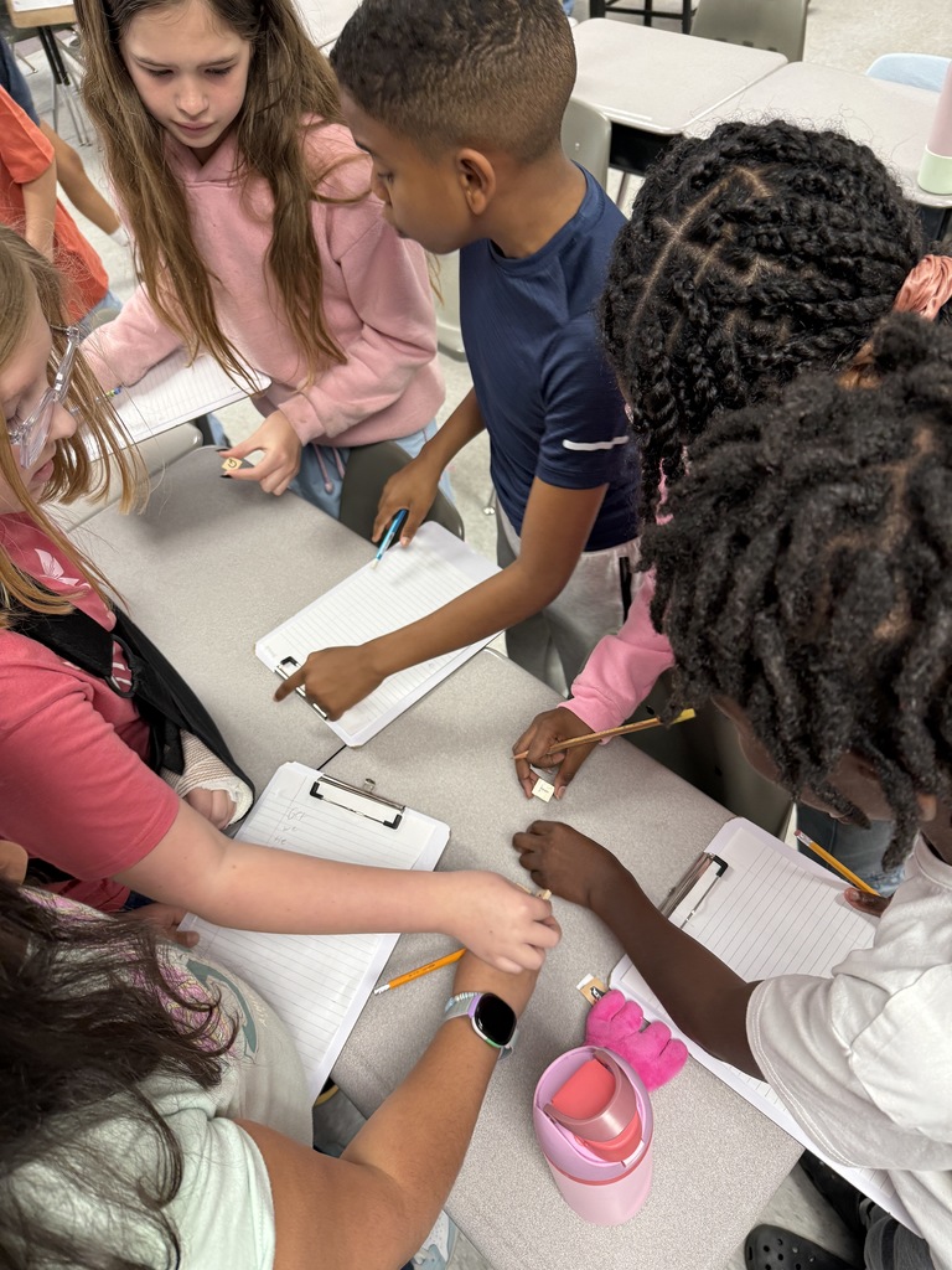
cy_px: 635
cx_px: 476
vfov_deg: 71.6
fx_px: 880
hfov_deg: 56.8
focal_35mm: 24
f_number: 1.78
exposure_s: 1/60
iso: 200
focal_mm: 6.76
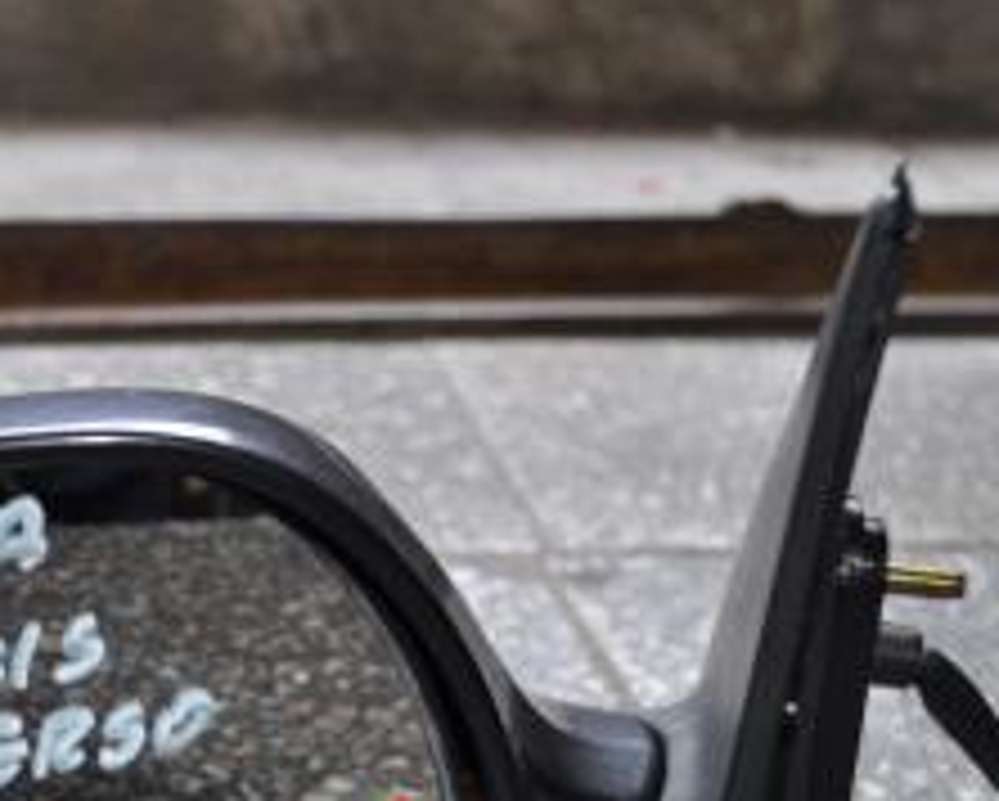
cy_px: 724
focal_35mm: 76
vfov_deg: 19.8
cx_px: 180
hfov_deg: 24.6
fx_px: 2249
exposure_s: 1/60
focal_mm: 24
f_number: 4
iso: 450
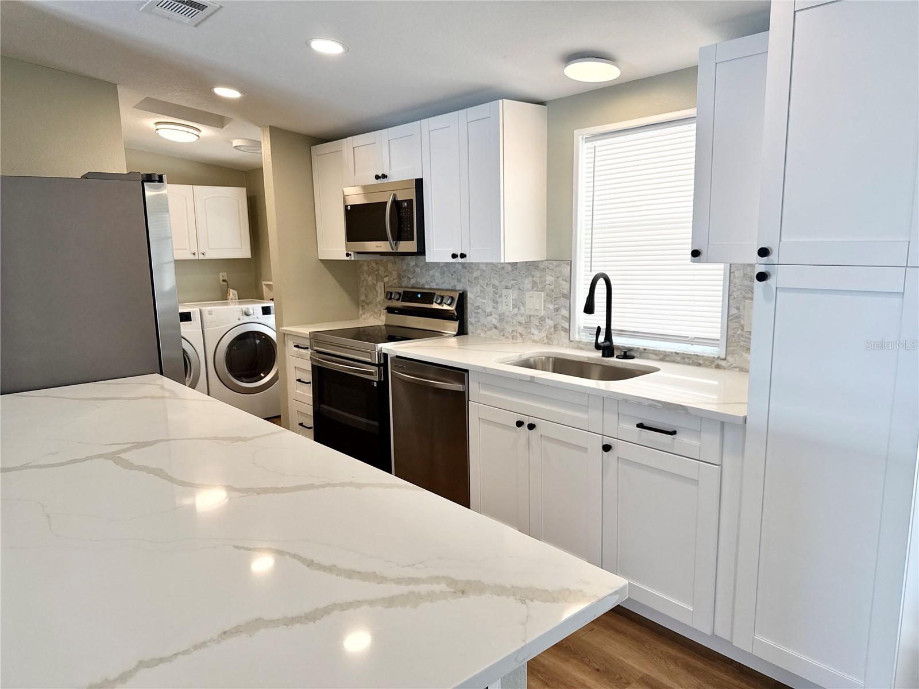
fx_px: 637
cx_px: 460
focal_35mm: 24
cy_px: 344
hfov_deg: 71.6
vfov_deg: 56.8
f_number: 1.78
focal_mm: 6.76
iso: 80
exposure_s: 1/517
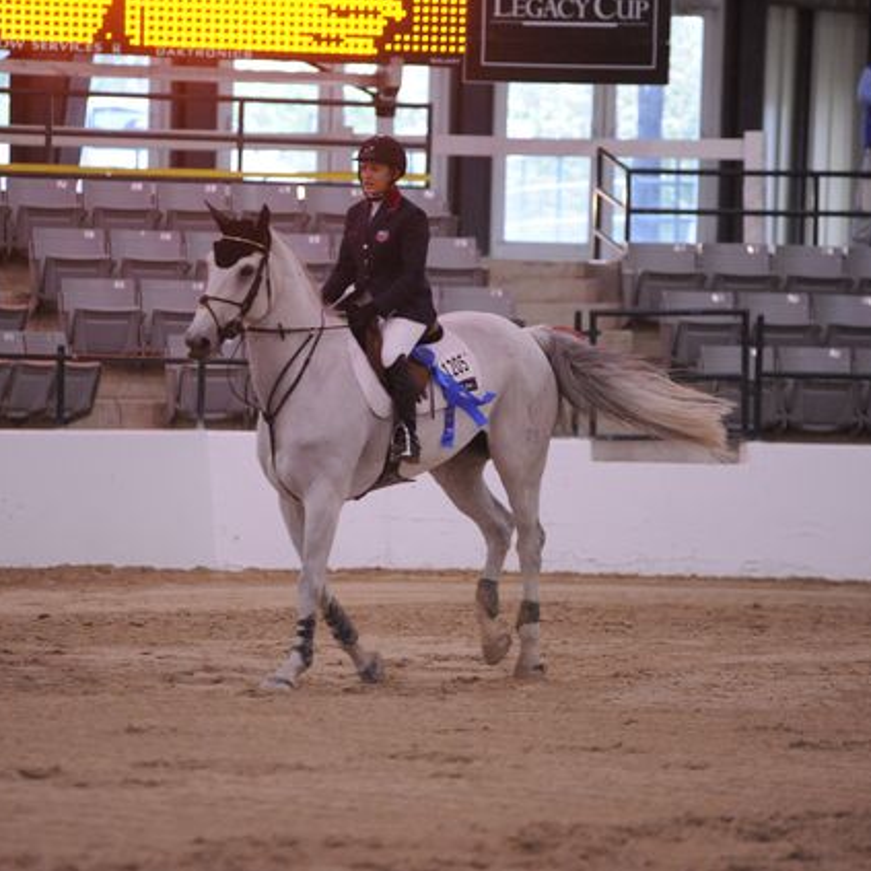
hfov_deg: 6.8
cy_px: 434
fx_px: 7316
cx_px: 375
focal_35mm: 257
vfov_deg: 6.8
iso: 5000
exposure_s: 1/400
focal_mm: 200
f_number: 2.8
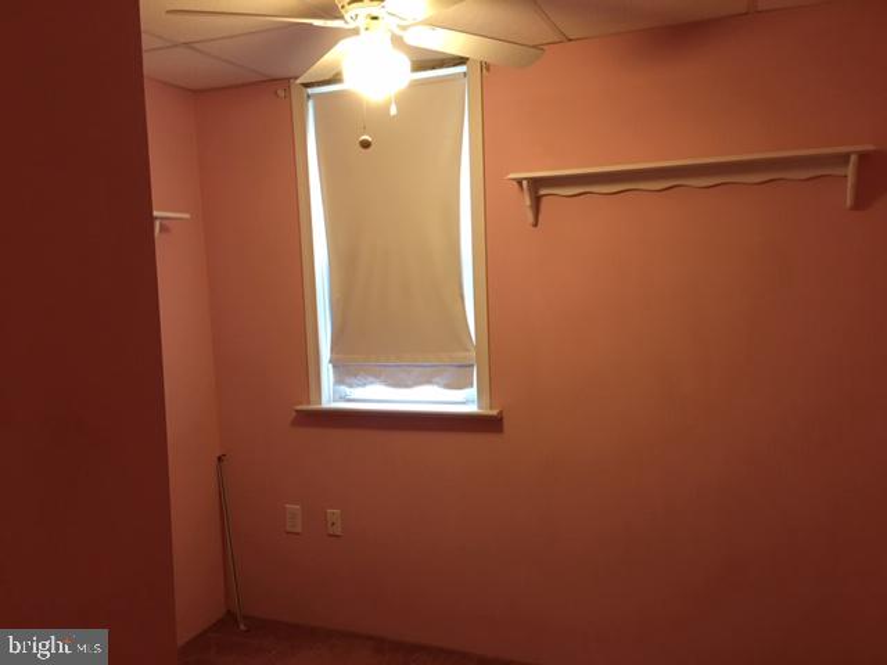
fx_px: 743
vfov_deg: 48.2
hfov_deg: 61.7
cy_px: 332
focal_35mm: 29
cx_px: 444
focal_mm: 4.15
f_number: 2.2
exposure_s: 1/30
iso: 160
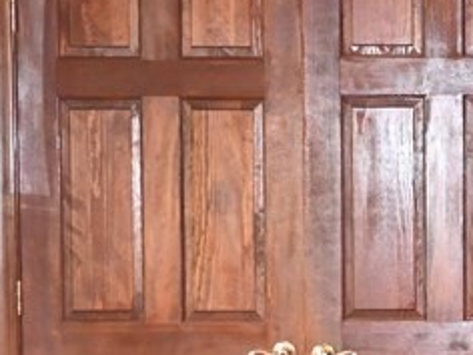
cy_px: 352
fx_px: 2270
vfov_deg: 8.9
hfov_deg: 11.6
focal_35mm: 166
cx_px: 579
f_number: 4.5
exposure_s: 1/60
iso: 2500
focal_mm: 26.5
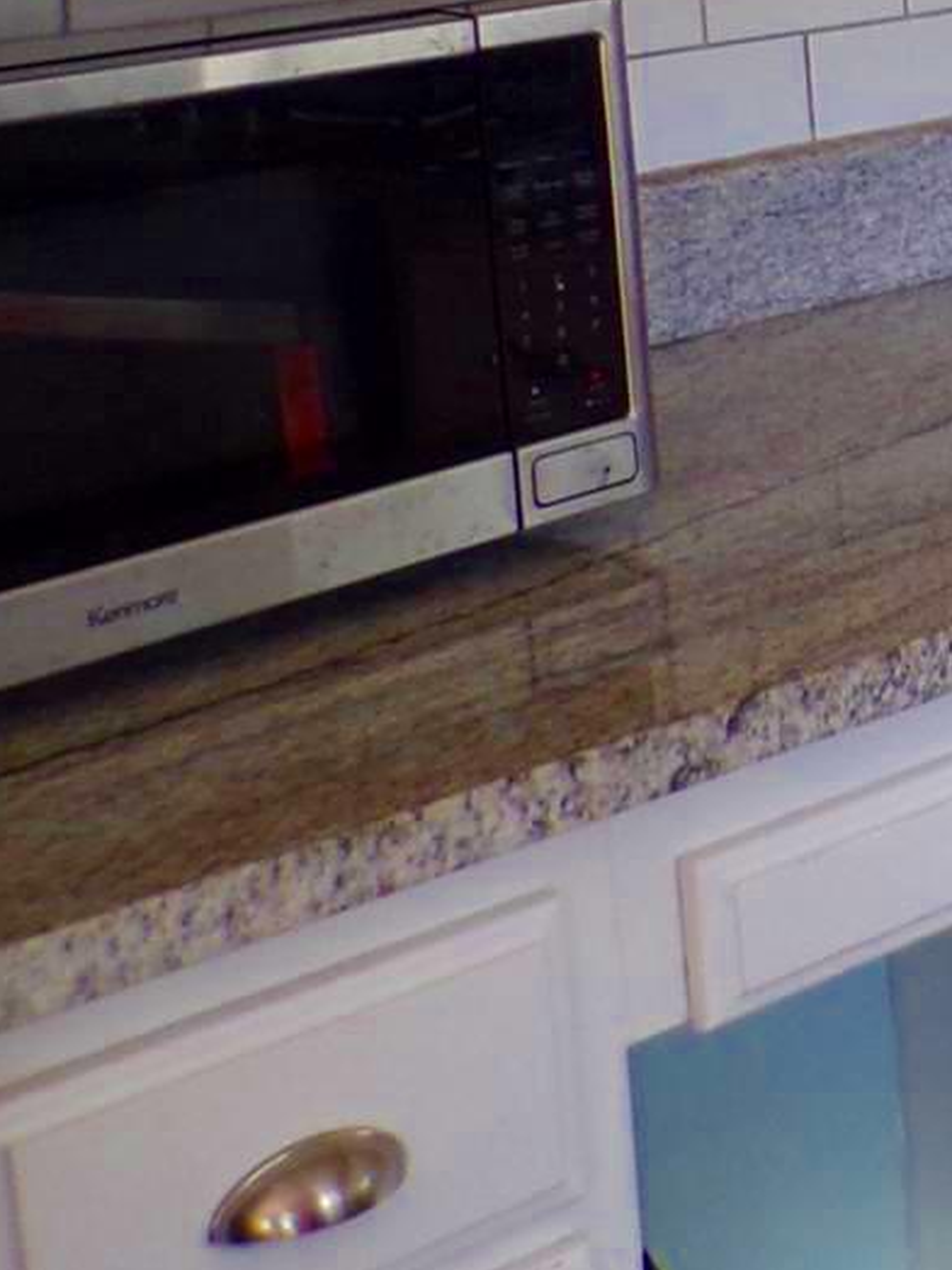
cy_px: 121
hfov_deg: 12.4
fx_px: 3448
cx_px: 2280
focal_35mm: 94
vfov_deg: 20.4
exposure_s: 1/34
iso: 109
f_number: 3
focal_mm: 4.3
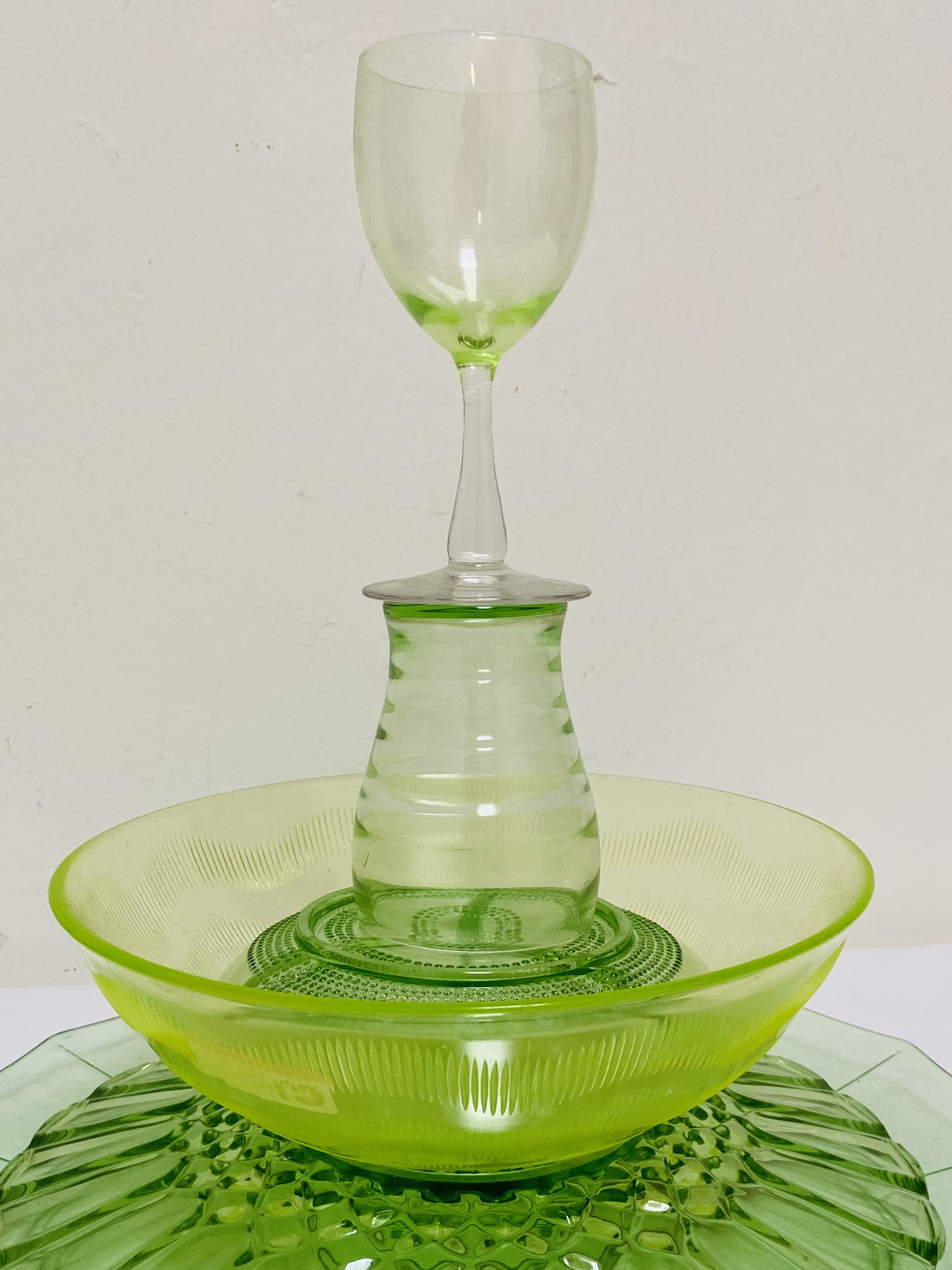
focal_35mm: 39
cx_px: 510
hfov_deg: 36.8
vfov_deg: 47.2
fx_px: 1430
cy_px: 836
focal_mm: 4.25
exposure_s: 1/100
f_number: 1.8
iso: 125
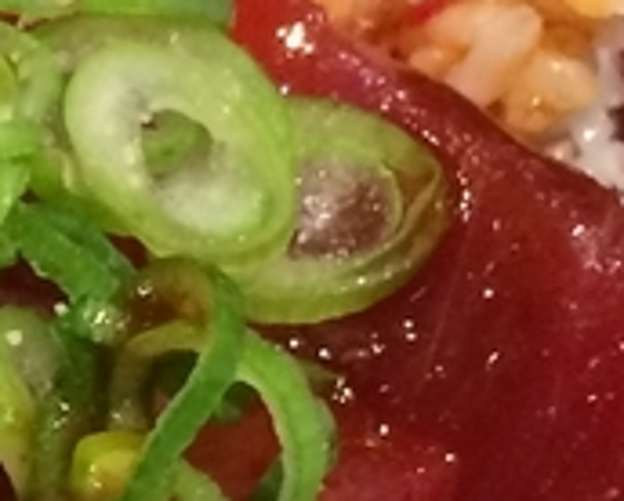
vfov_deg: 7.8
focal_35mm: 197
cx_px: -588
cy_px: 563
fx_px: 3642
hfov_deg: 9.2
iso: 250
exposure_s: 1/30
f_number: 2.2
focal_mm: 4.15
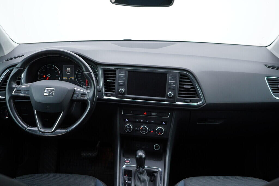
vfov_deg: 36.9
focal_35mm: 36
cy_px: 93
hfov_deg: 53.1
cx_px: 140
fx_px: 279
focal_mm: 24
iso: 125
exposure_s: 1/40
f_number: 2.8
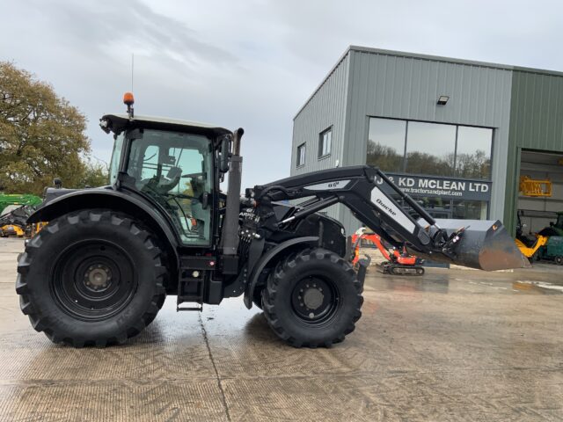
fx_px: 472
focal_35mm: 29
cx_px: 282
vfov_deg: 48.2
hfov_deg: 61.7
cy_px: 211
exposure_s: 1/545
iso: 16
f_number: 1.8
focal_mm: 3
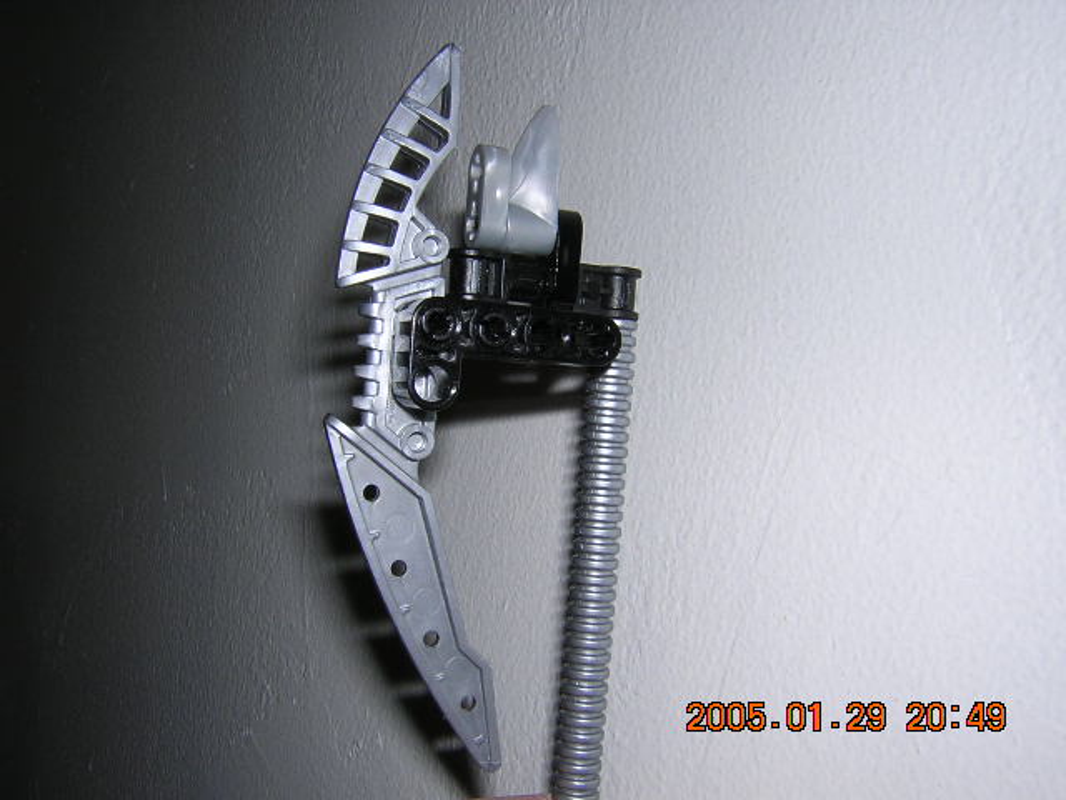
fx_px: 1109
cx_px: 533
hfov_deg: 51.4
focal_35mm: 36
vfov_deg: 39.7
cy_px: 400
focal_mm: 4.7
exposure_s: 1/60.1
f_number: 5.2
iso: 100
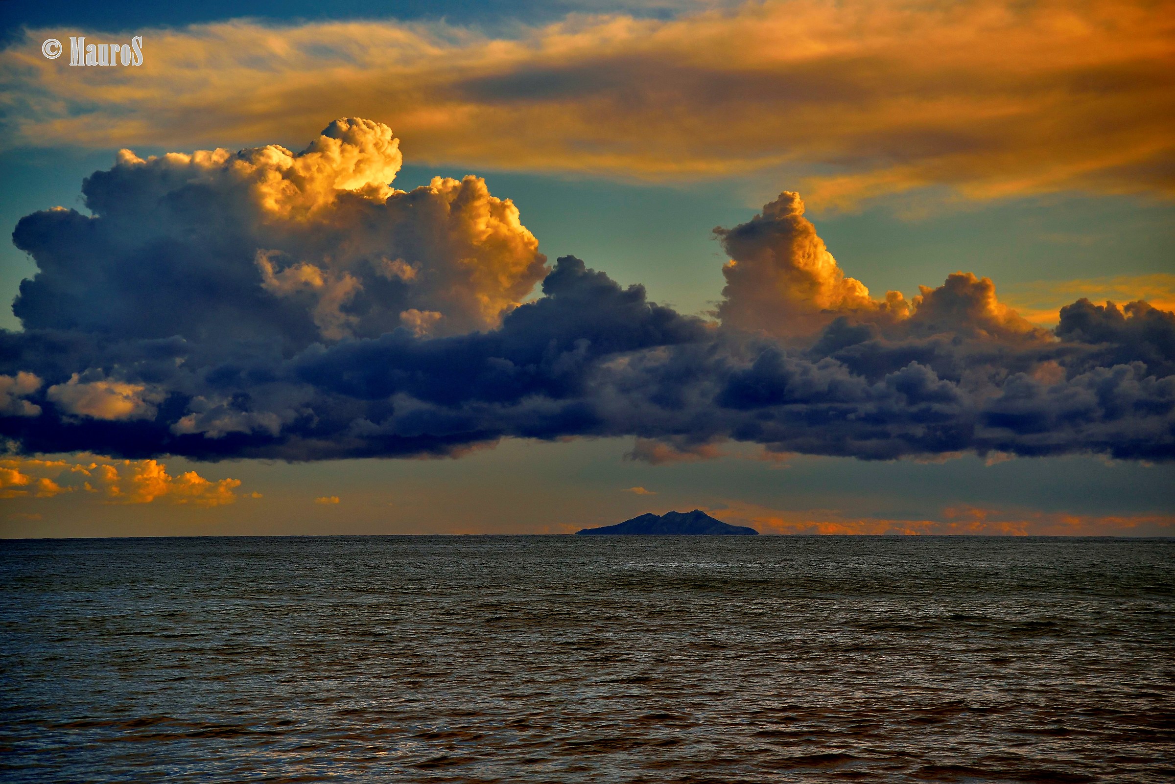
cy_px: 392
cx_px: 588
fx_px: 3918
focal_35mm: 120
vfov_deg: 11.4
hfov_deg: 17.1
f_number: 4.5
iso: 250
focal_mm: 120
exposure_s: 1/3200
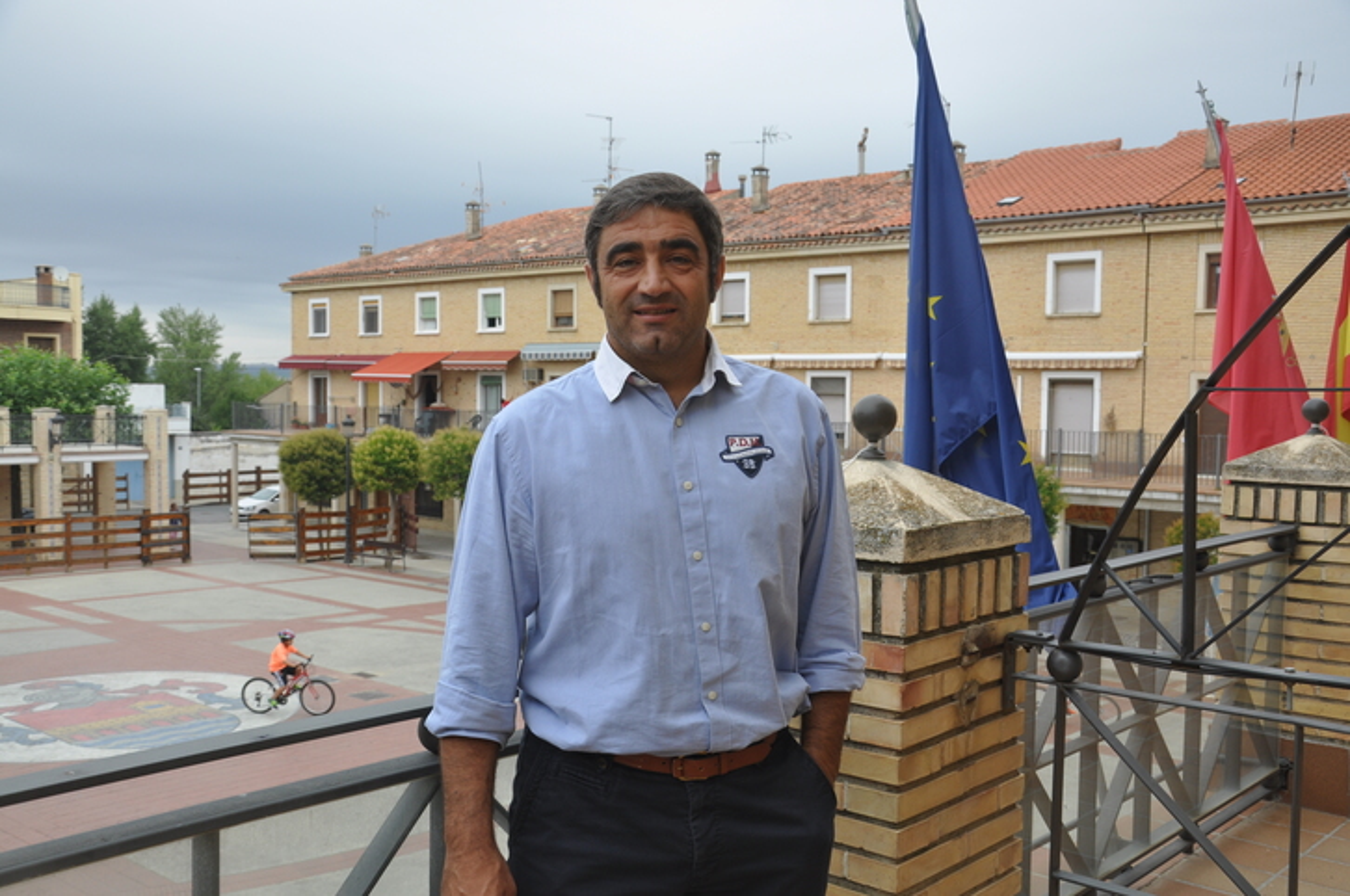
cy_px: 448
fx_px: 1348
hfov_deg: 53.2
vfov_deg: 36.8
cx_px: 675
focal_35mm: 36
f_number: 7.1
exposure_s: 1/250
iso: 200
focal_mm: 24
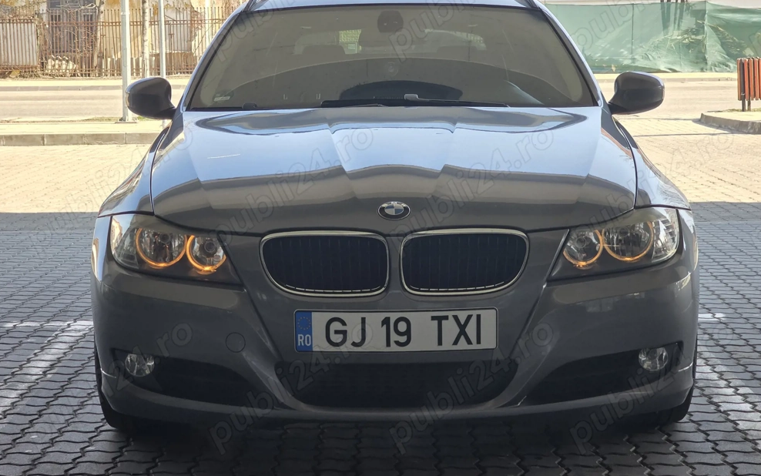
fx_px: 1535
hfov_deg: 27.8
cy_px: 201
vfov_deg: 17.6
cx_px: 380
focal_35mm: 74
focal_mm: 7.9
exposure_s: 1/215
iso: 50
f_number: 2.4
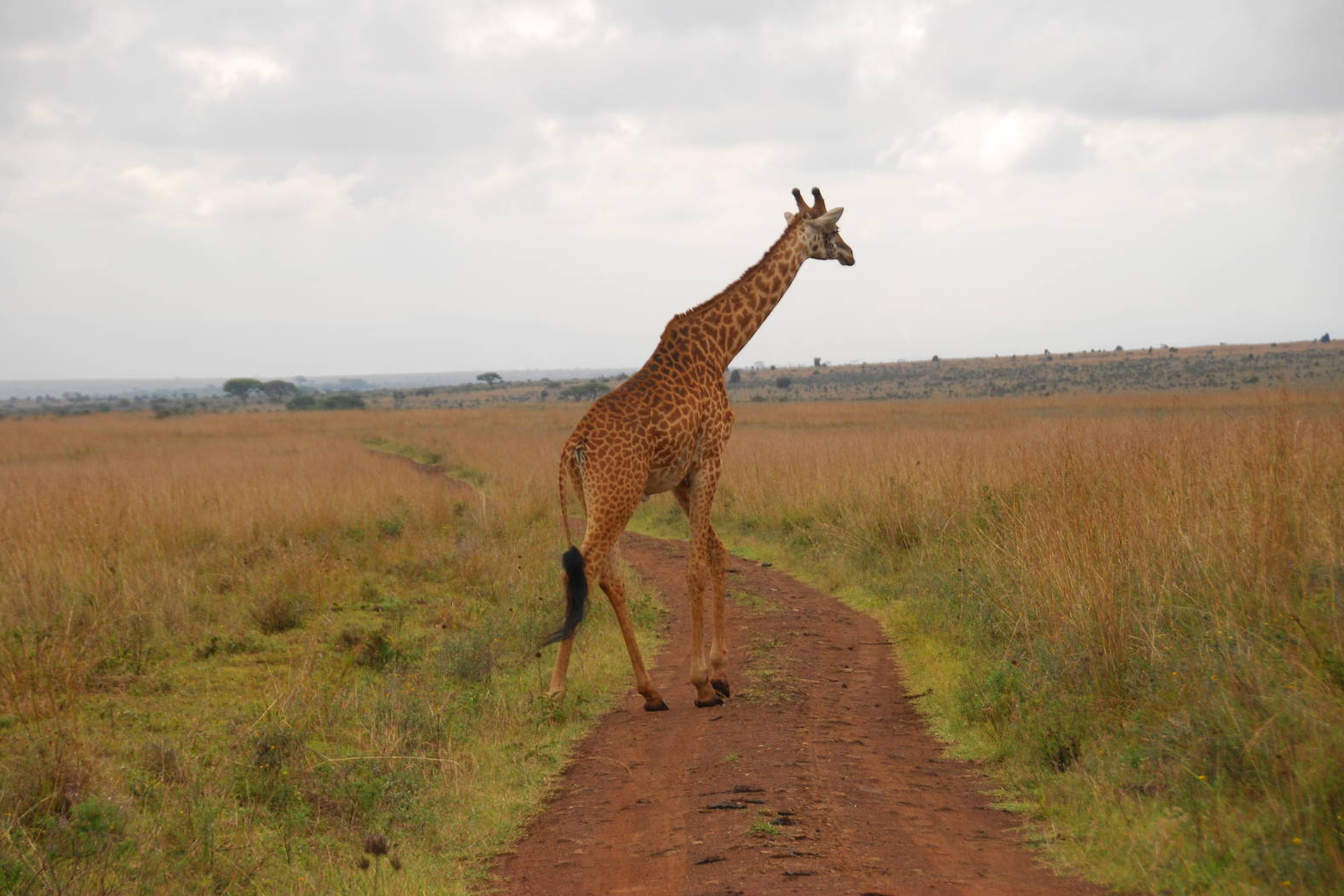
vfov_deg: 10.9
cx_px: 678
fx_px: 4704
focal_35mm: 126
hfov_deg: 16.3
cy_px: 440
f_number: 5.3
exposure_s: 1/1000
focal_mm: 82
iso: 320
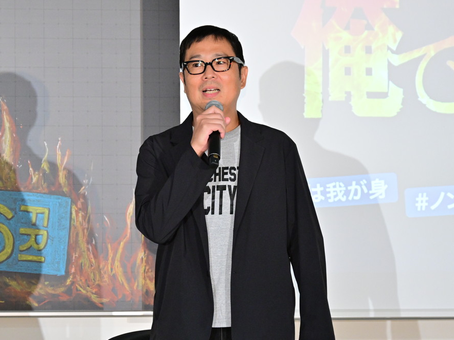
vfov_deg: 7.6
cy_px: 170
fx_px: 2570
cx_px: 206
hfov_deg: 10.1
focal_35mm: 196
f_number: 6.3
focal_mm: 120
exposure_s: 1/200
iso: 3200
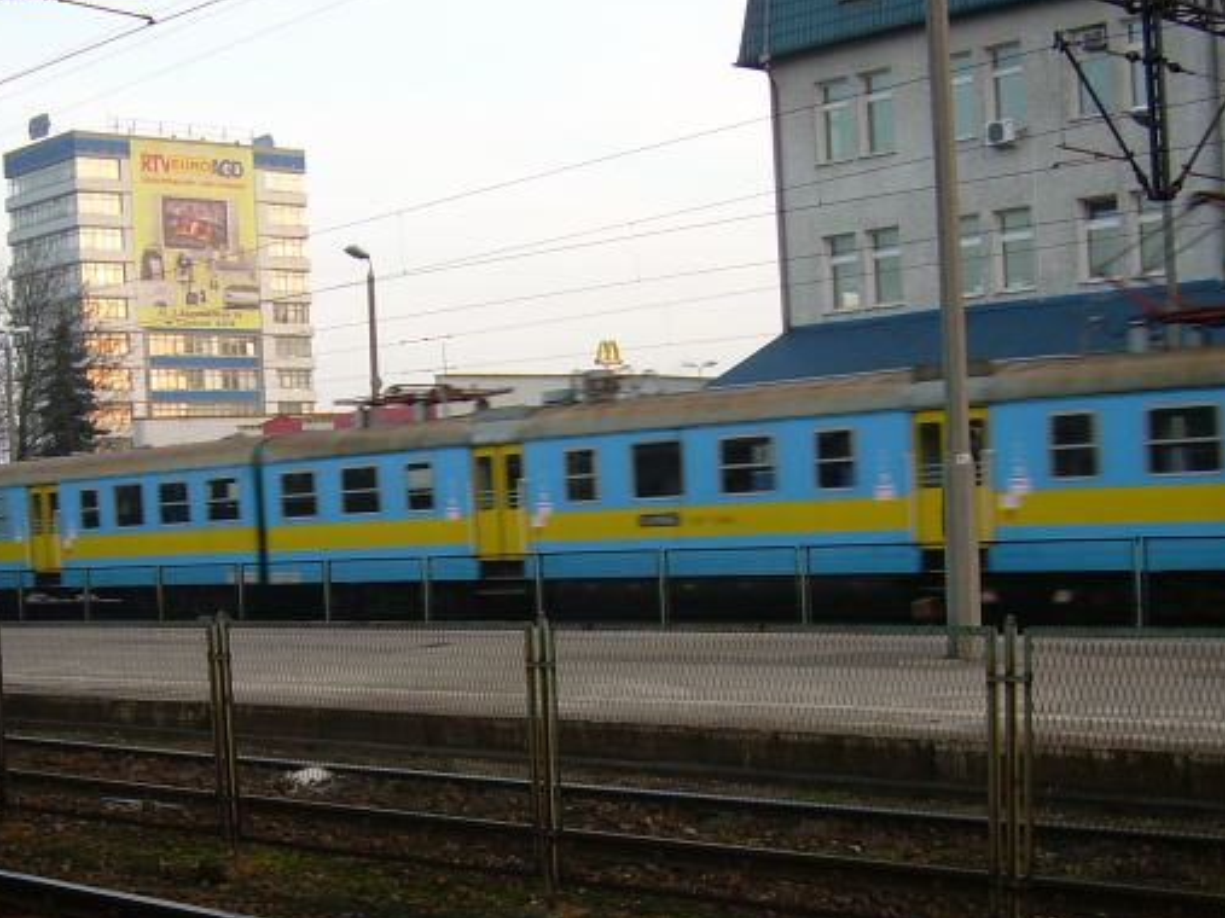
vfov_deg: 24.3
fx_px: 2123
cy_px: 633
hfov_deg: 32.1
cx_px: 486
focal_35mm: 60
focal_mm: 6.3
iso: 50
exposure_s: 1/46.2
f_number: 2.8
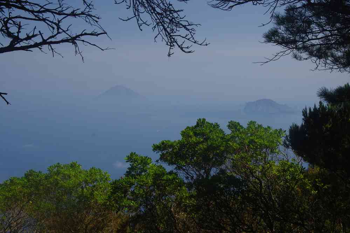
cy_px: 116
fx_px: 622
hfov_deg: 31.4
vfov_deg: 21.2
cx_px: 175
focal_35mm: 64
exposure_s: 1/125
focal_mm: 42.5
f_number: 11
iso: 200
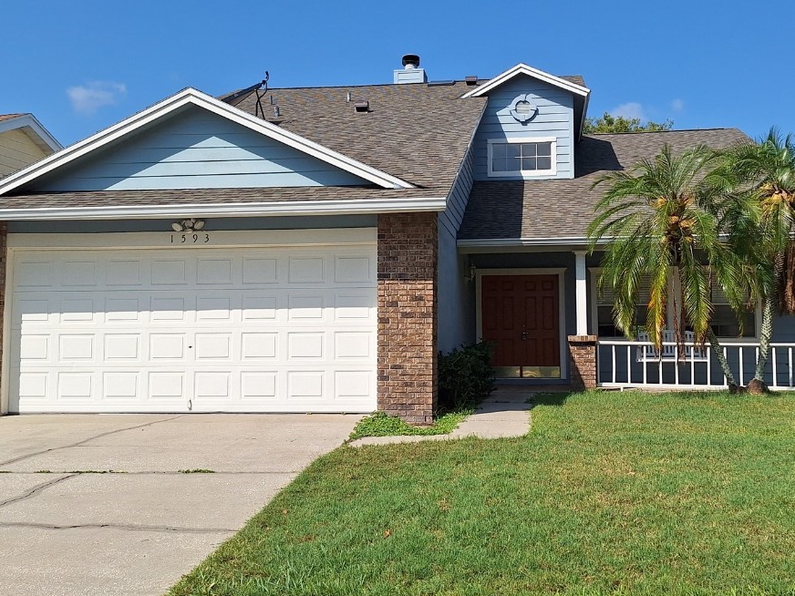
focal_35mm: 27
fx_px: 620
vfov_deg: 51.2
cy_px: 262
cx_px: 420
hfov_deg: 65.3
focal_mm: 5.54
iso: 40
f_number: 1.8
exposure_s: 1/4950
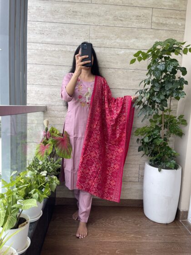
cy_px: 128
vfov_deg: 69.4
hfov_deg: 54.9
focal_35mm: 25
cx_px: 96
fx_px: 184
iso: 80
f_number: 1.6
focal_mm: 5.1
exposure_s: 1/100
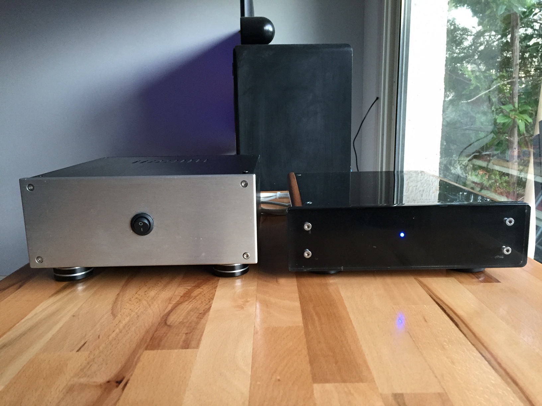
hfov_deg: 61.7
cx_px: 271
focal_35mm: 29
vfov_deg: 48.2
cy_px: 203
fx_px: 454
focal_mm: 4.15
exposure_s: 1/33
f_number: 2.2
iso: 250
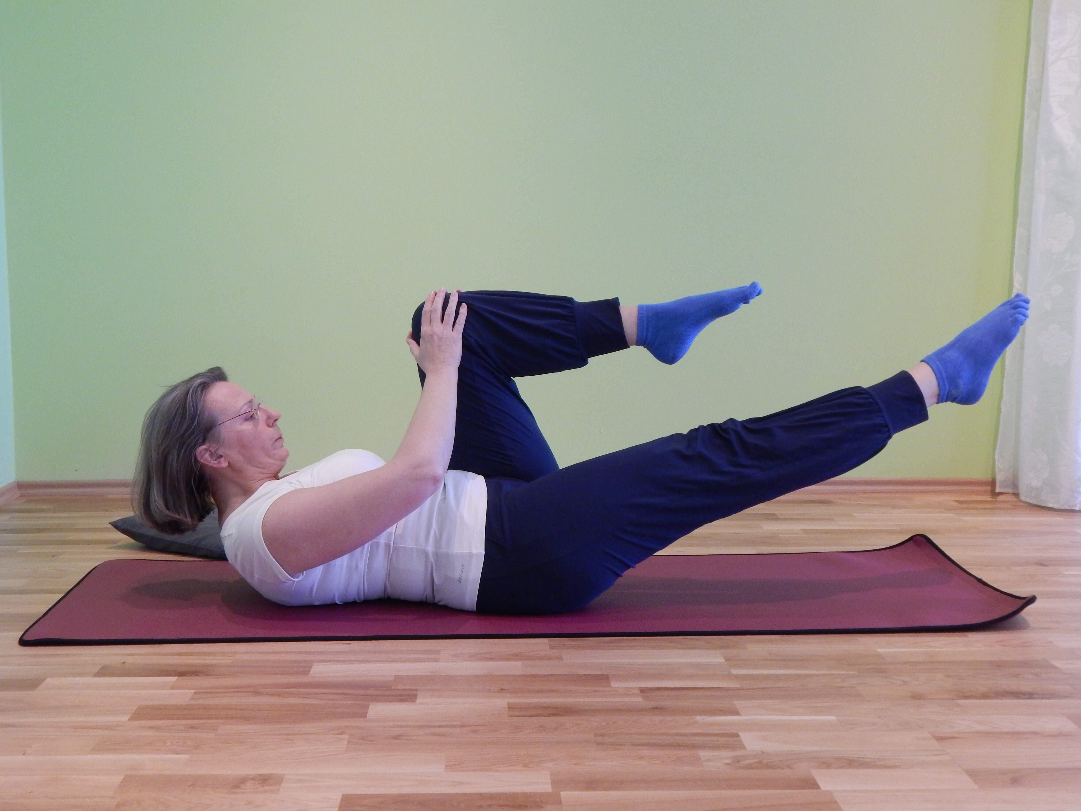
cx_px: 540
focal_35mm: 43
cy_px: 406
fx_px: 1343
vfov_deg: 33.6
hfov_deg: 43.9
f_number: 3.6
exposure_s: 1/25
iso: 400
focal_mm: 7.7
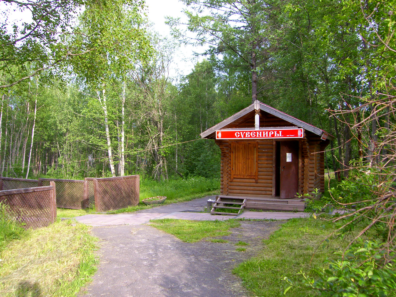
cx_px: 198
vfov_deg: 40.7
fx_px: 400
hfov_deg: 52.6
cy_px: 148
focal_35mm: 35
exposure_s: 1/320
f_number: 2.8
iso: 100
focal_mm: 9
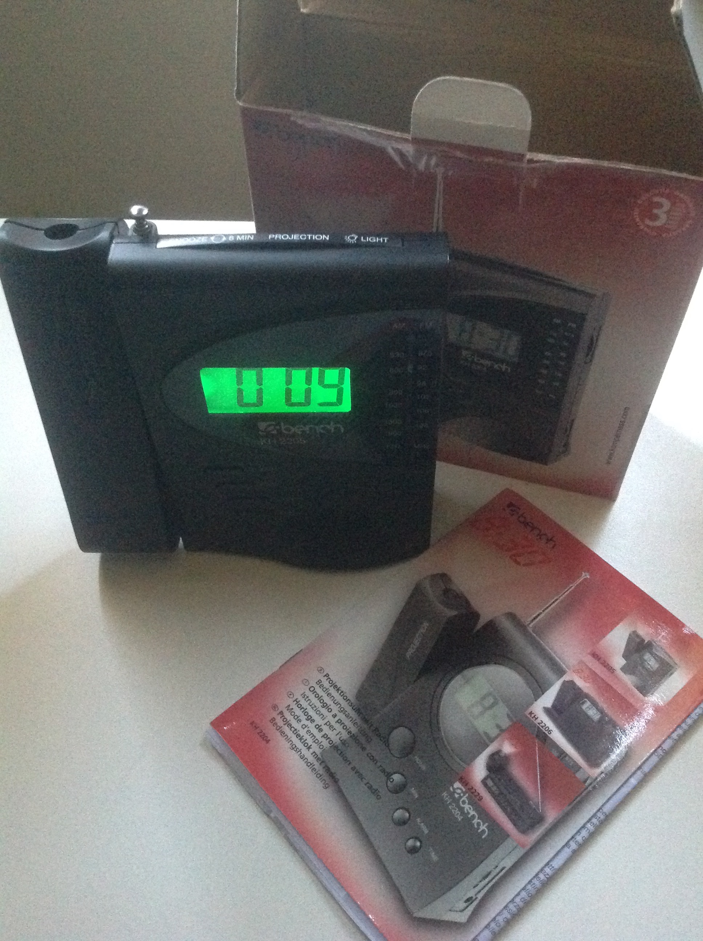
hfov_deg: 40.6
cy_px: 470
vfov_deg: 52.7
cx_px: 352
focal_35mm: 35
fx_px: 950
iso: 800
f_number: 2.4
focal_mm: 4.28
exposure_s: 1/15
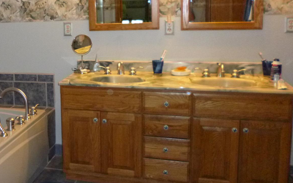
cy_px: 57
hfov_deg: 41.2
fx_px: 359
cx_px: 35
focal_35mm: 45
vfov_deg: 28.4
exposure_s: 1/60
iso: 400
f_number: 2.5
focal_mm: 4.3
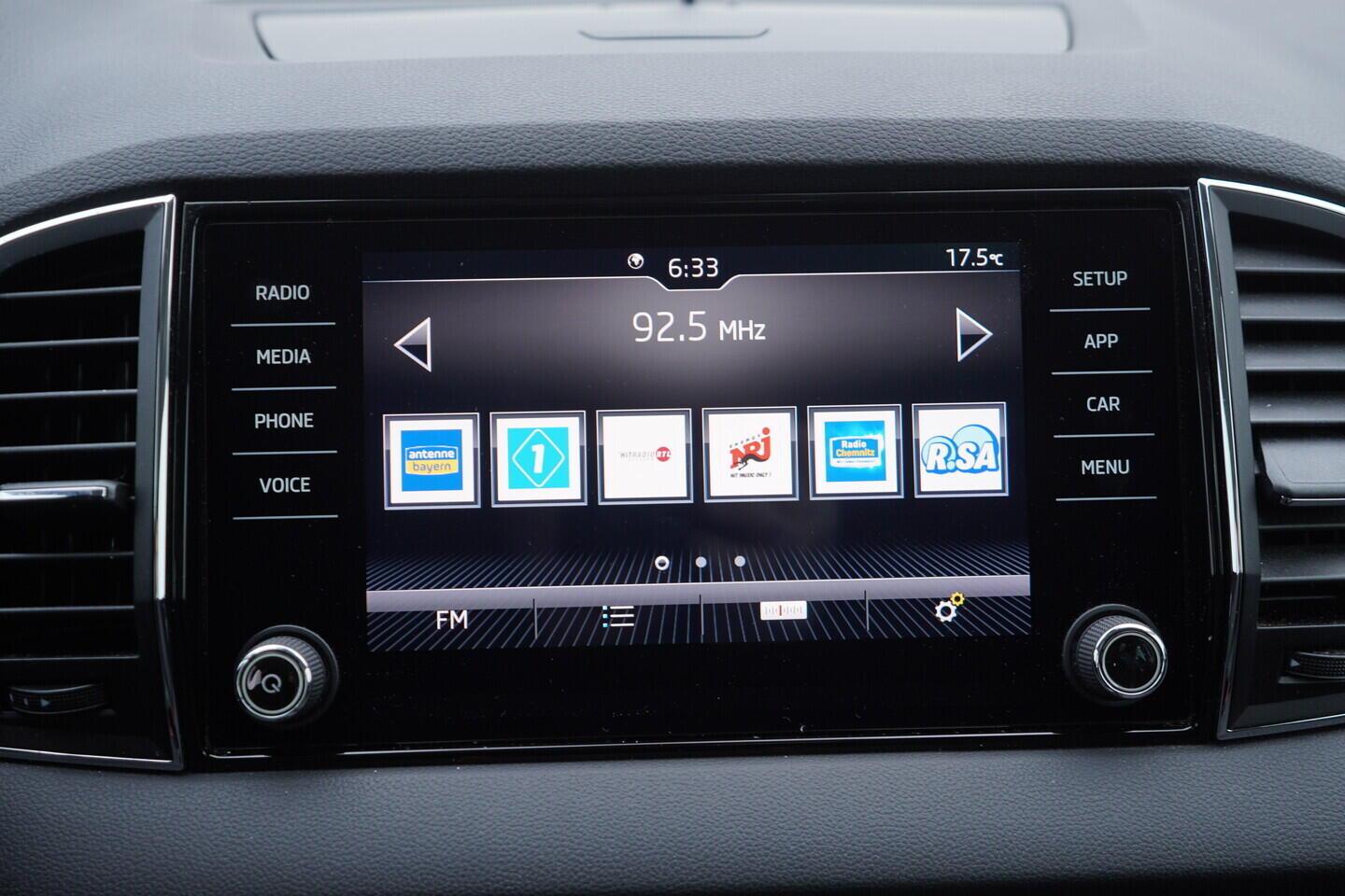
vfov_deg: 36.9
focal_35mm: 36
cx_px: 672
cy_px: 448
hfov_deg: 53.1
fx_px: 1345
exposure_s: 1/50
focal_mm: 24
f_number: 3.2
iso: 125
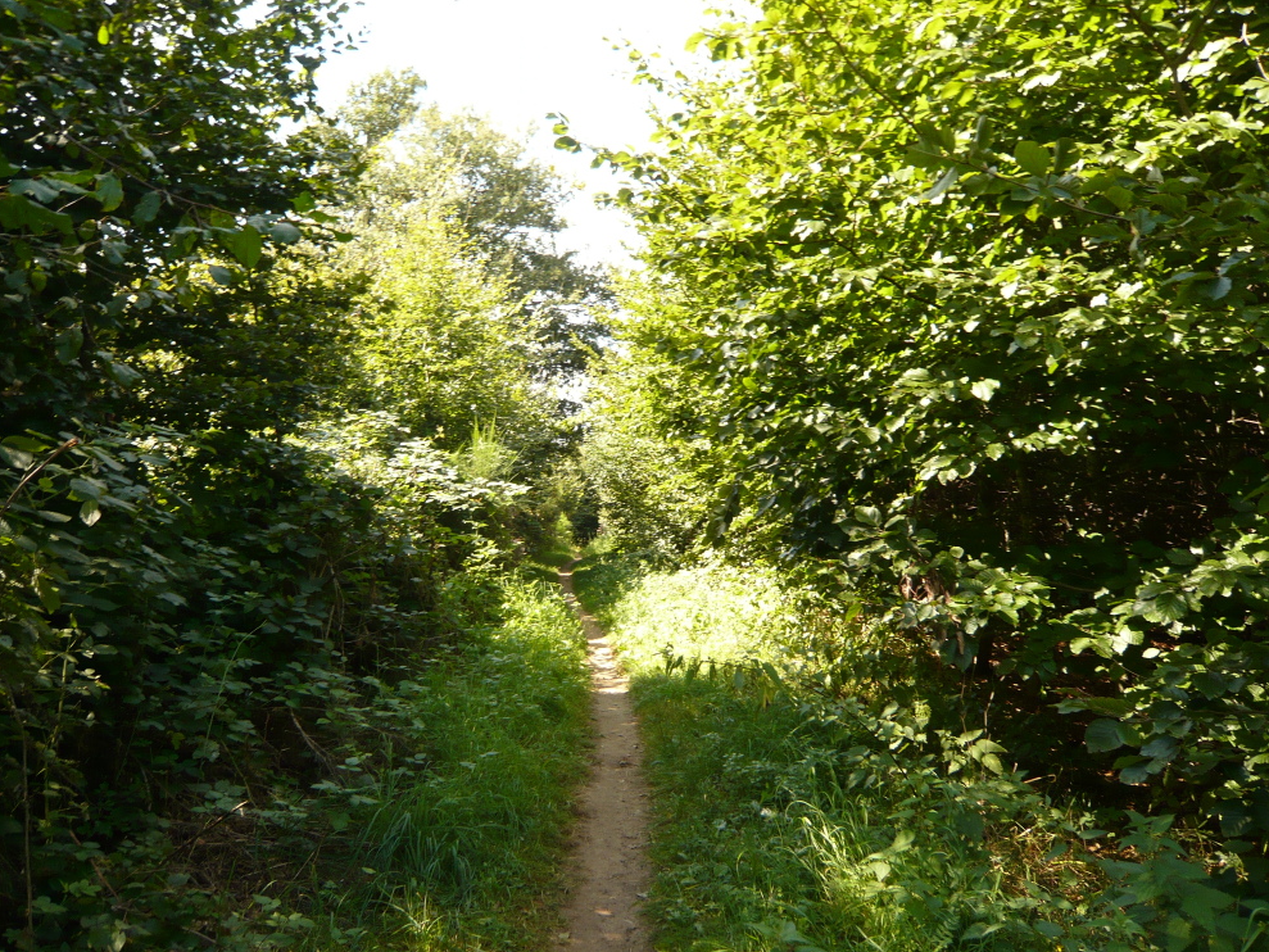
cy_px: 490
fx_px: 1063
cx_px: 622
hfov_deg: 61.6
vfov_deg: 48.2
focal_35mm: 29
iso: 100
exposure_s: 1/125
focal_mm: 4.6
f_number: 2.8
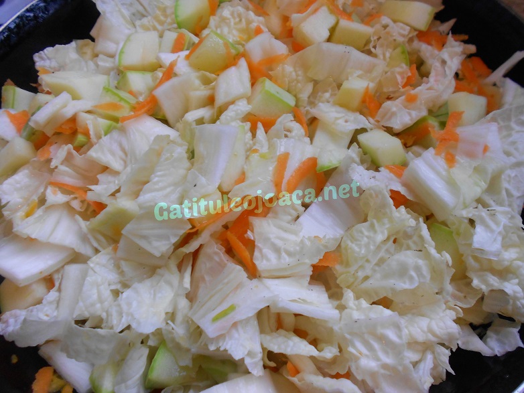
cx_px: 262
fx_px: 439
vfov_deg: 48.3
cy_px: 196
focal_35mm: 29
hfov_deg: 61.6
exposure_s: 1/30
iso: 160
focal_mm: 5.3
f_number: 3.4
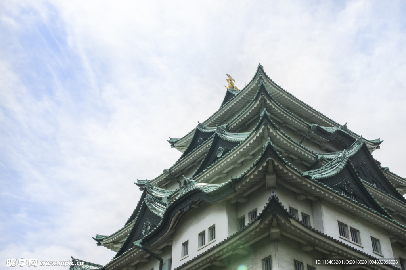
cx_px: 203
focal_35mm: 46
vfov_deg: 29.2
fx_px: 518
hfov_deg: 42.8
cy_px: 135
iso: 100
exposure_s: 1/100
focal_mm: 31
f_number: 14
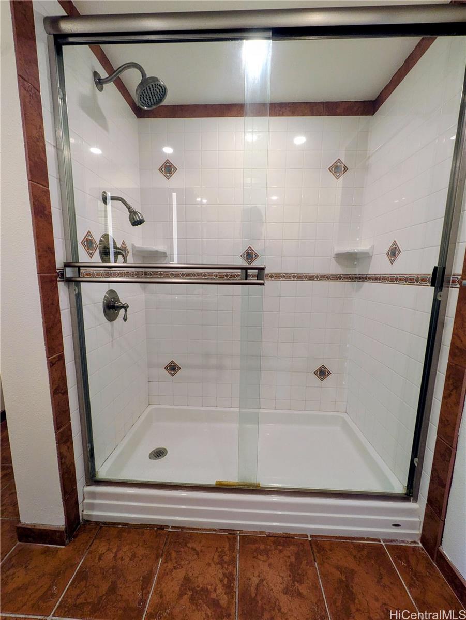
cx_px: 233
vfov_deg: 102.0
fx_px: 251
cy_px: 310
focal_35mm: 14
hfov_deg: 85.7
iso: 121
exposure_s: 1/40
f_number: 2.2
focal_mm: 1.83
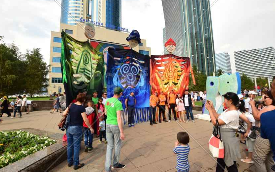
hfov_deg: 97.8
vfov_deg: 71.2
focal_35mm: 16
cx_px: 136
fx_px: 120
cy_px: 81
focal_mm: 10
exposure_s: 1/50
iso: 100
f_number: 11
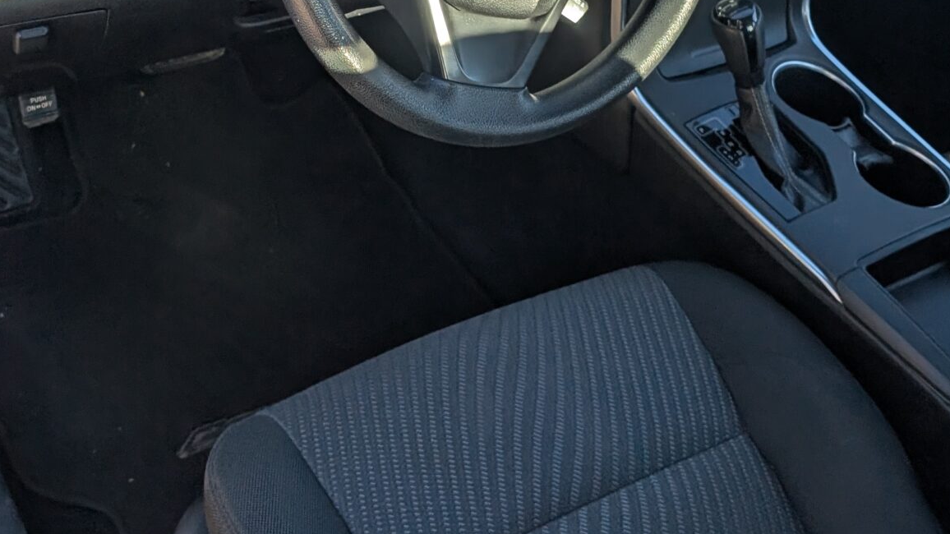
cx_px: 459
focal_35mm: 58
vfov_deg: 20.1
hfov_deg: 36.0
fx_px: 1461
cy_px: 2
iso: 19
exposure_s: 1/211
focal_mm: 6.9
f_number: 1.68
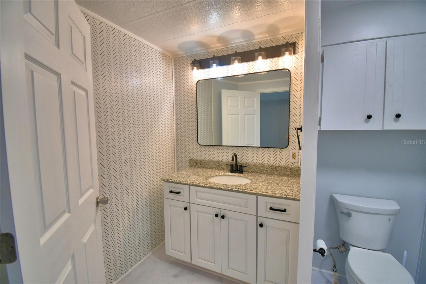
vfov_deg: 77.3
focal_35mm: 15
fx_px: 177
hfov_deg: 100.4
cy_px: 142
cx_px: 213
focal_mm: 10
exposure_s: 1/125
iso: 280
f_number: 4.5
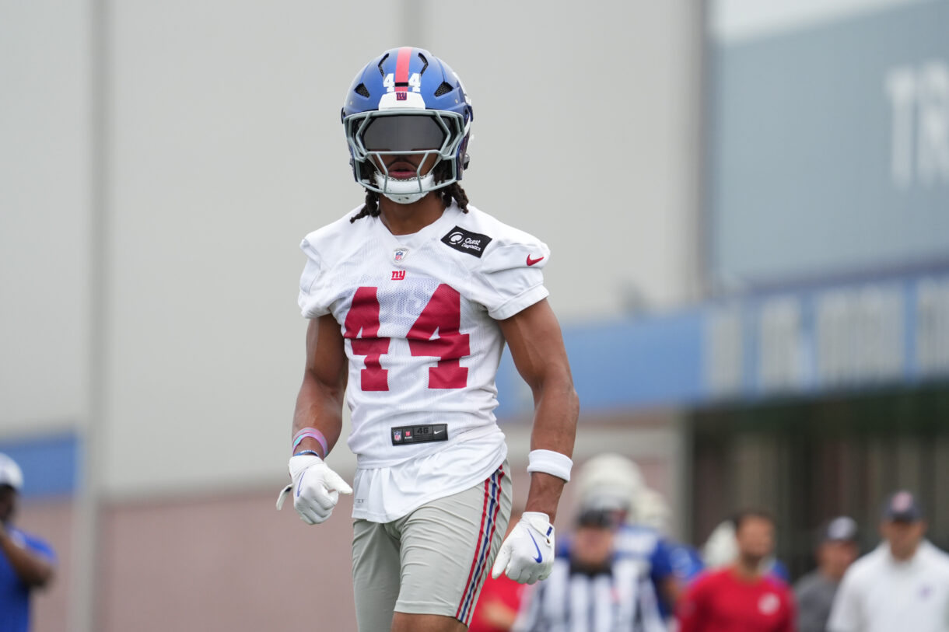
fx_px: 14258
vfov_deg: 2.5
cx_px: 474
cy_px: 316
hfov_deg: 3.8
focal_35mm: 541
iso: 1600
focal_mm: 541
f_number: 6.3
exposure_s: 1/2000
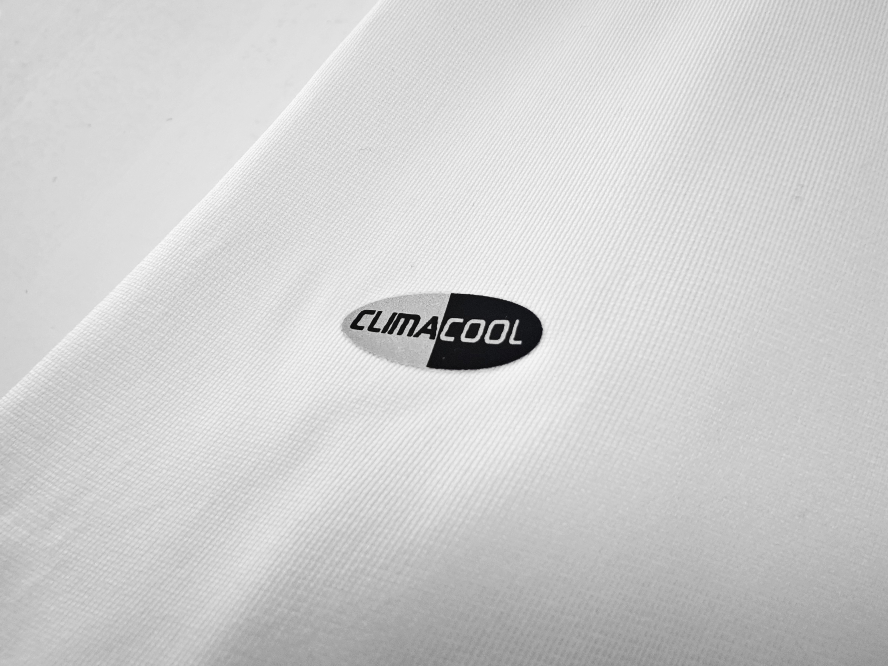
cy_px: 333
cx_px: 444
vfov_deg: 58.9
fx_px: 590
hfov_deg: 73.9
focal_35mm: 23
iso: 96
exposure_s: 1/100
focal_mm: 2.59
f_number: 2.2
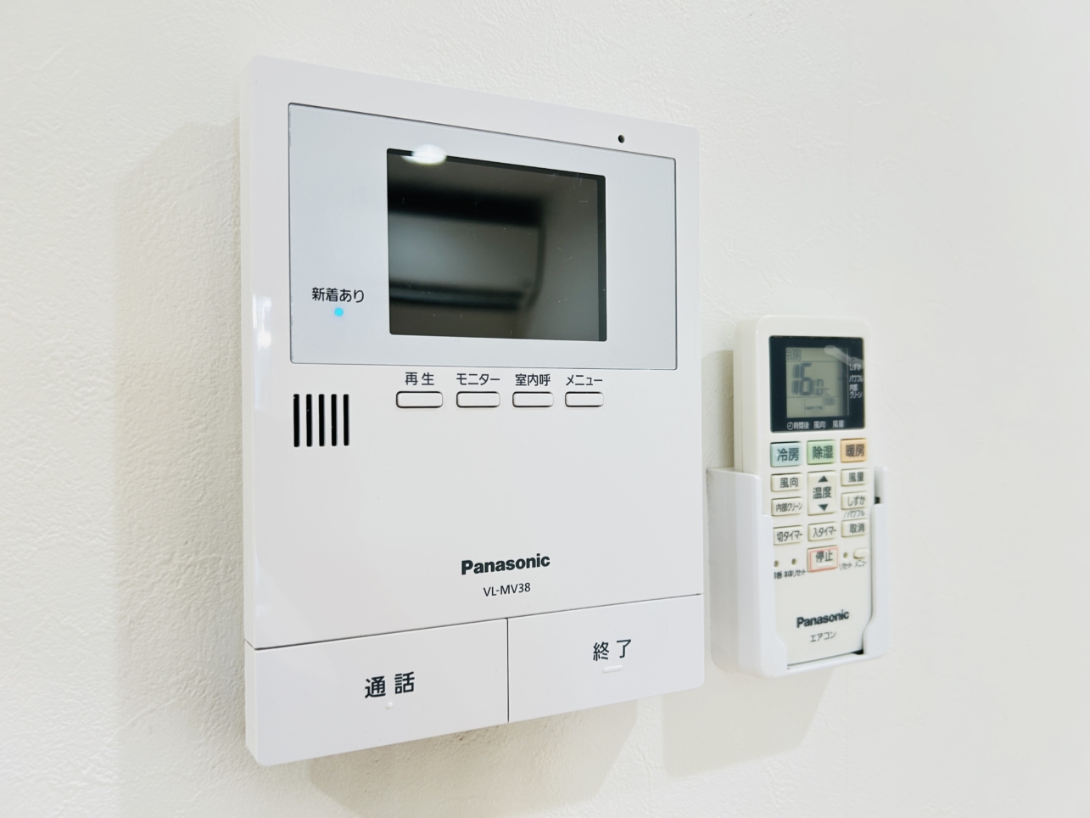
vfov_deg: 53.1
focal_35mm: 26
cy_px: 409
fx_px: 819
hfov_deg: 67.3
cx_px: 545
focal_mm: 5.7
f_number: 1.5
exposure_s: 1/50
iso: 100
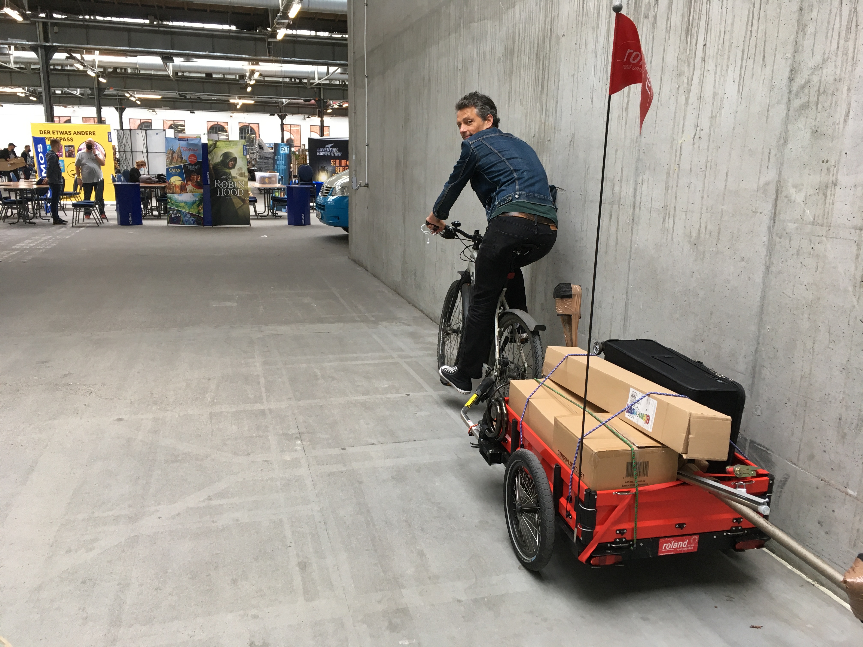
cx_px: 432
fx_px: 723
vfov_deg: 48.2
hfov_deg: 61.7
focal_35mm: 29
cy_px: 324
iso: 40
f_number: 2.2
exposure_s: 1/33
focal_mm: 4.15
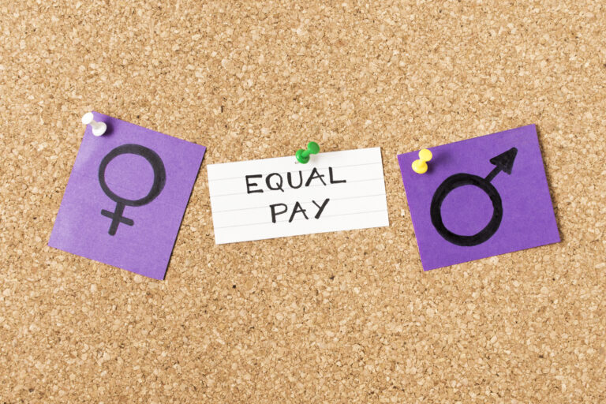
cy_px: 202
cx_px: 303
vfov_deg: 25.8
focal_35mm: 52
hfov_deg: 37.9
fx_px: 884
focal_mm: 35
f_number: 8
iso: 100
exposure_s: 1/125
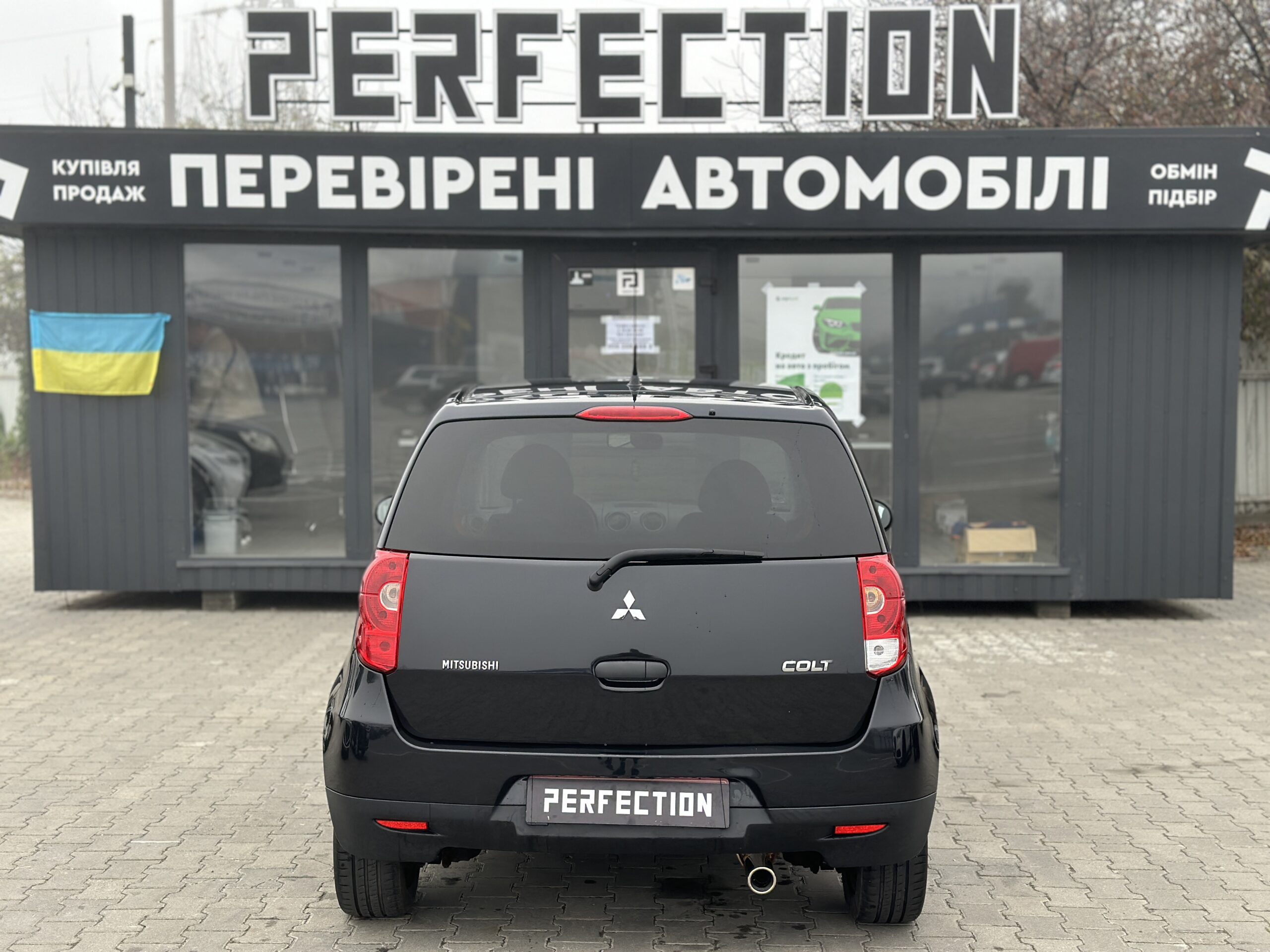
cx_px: 635
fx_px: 1761
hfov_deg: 39.7
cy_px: 476
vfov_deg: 30.3
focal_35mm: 48
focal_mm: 6.86
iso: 80
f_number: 1.78
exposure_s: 1/836
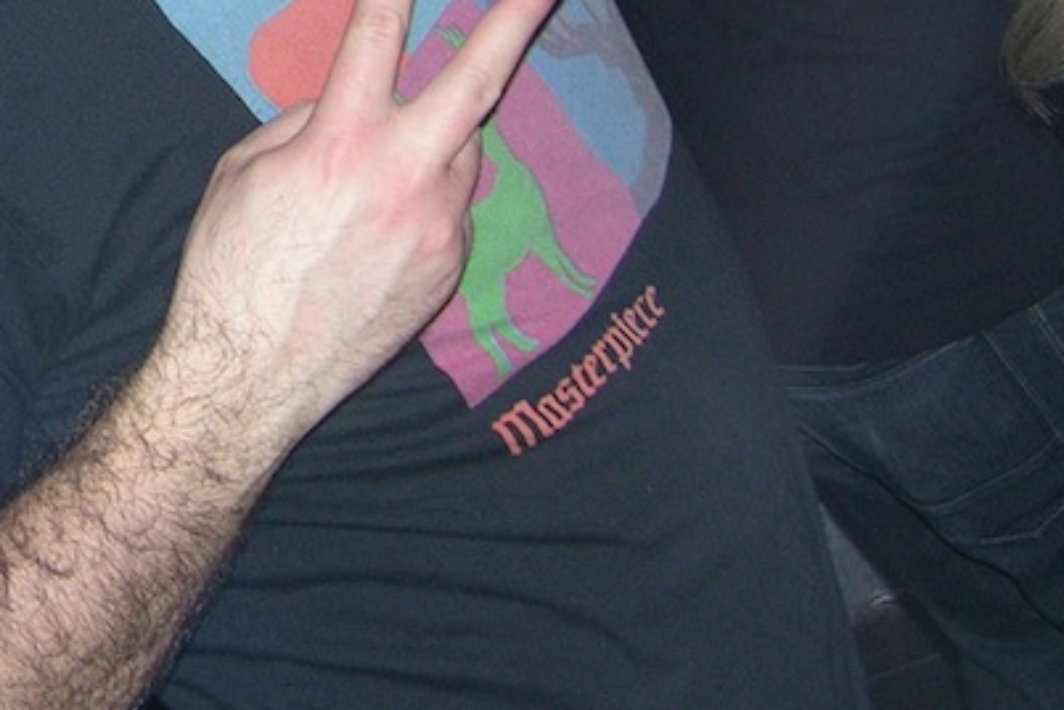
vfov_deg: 11.5
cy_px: -244
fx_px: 3428
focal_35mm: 116
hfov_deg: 16.9
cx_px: -209
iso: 100
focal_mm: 8.9
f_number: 2.8
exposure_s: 2
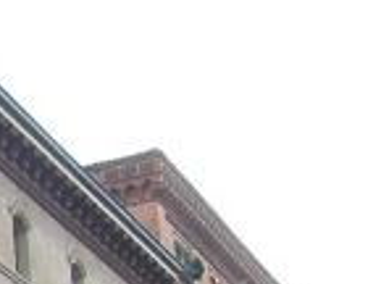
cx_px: -594
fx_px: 1866
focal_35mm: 170
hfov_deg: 9.9
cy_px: 600
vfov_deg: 8.2
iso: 160
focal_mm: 4.3
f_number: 2.8
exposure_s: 1/640
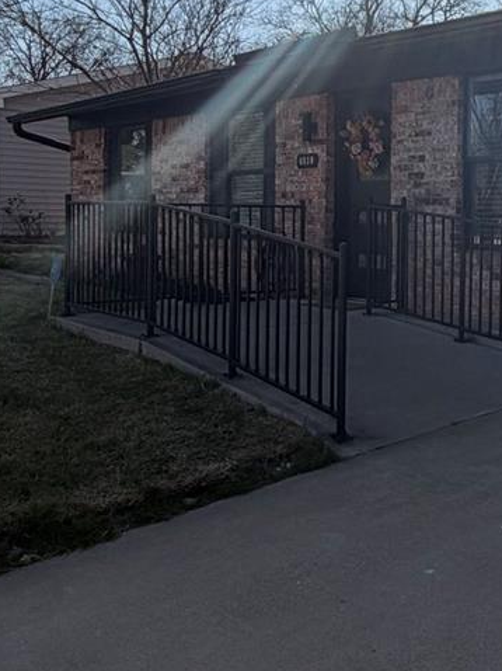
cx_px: 611
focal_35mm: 45
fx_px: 871
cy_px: 234
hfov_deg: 27.9
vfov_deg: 41.6
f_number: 2.2
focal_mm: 2.22
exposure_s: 1/1167
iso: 20
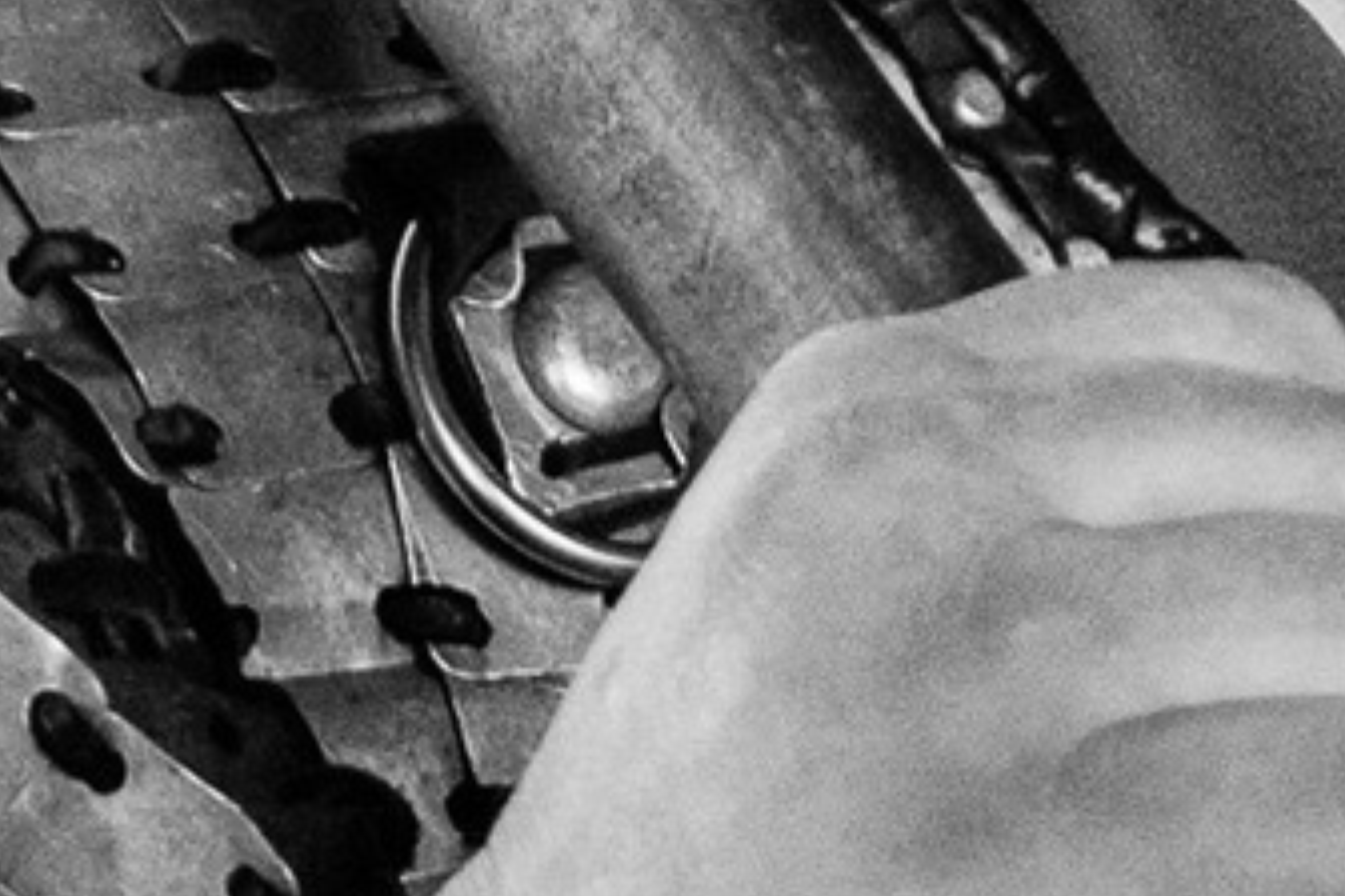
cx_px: 2018
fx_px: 19949
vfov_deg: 2.6
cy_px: -530
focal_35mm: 534
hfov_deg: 3.8
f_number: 2.8
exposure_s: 1/800
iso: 500
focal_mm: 70
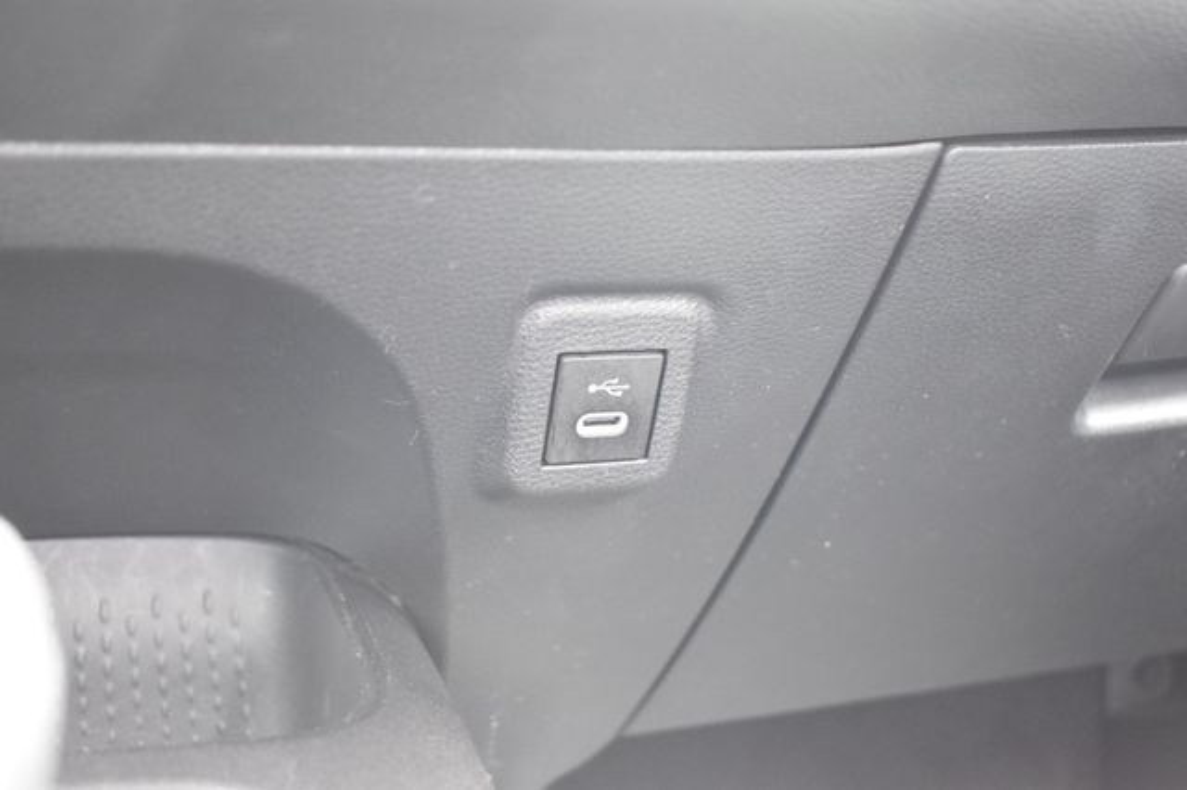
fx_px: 1483
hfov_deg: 43.6
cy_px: 395
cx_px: 594
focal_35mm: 45
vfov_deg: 29.8
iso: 3200
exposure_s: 1/10
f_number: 4.2
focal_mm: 30
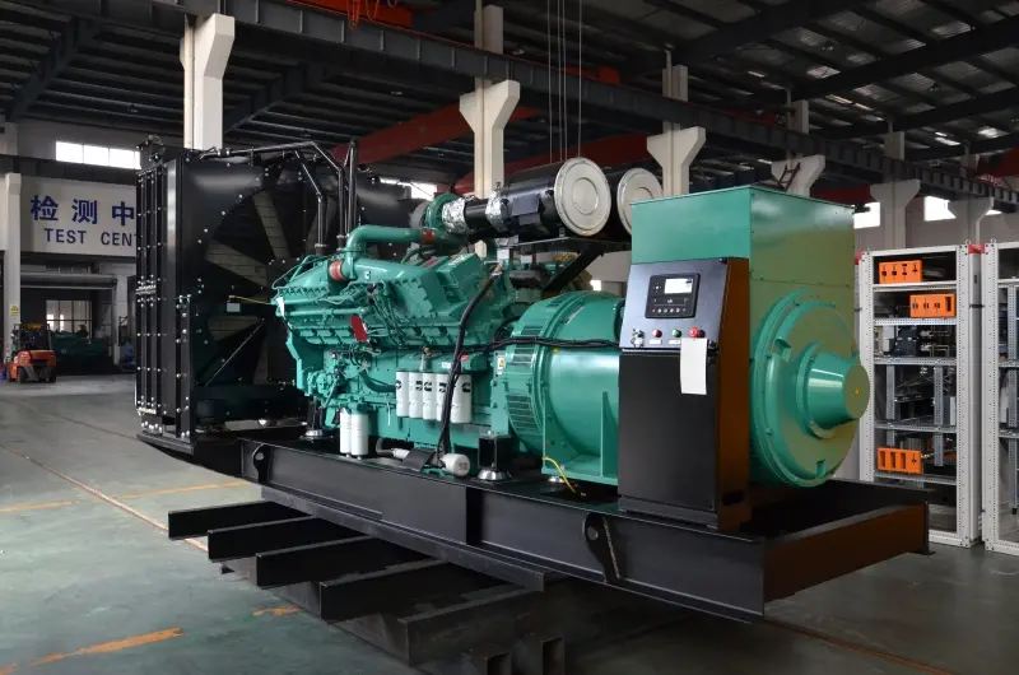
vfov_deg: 41.5
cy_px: 338
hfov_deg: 59.6
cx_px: 510
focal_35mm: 32
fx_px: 890
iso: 1000
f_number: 7.1
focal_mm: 21
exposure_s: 1/200
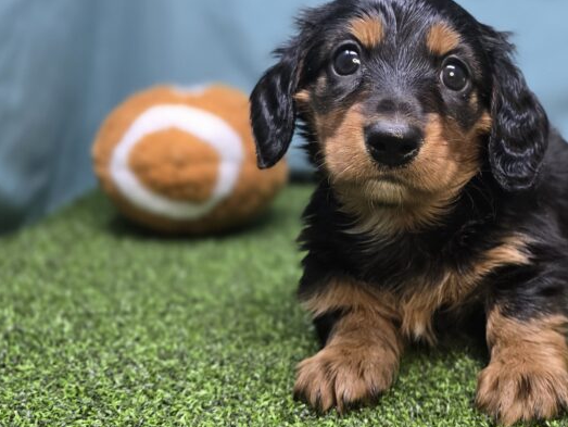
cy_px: 154
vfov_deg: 32.0
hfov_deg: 40.1
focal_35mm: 45
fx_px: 739
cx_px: 465
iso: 320
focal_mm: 6.3
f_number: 1.7
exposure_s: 1/240
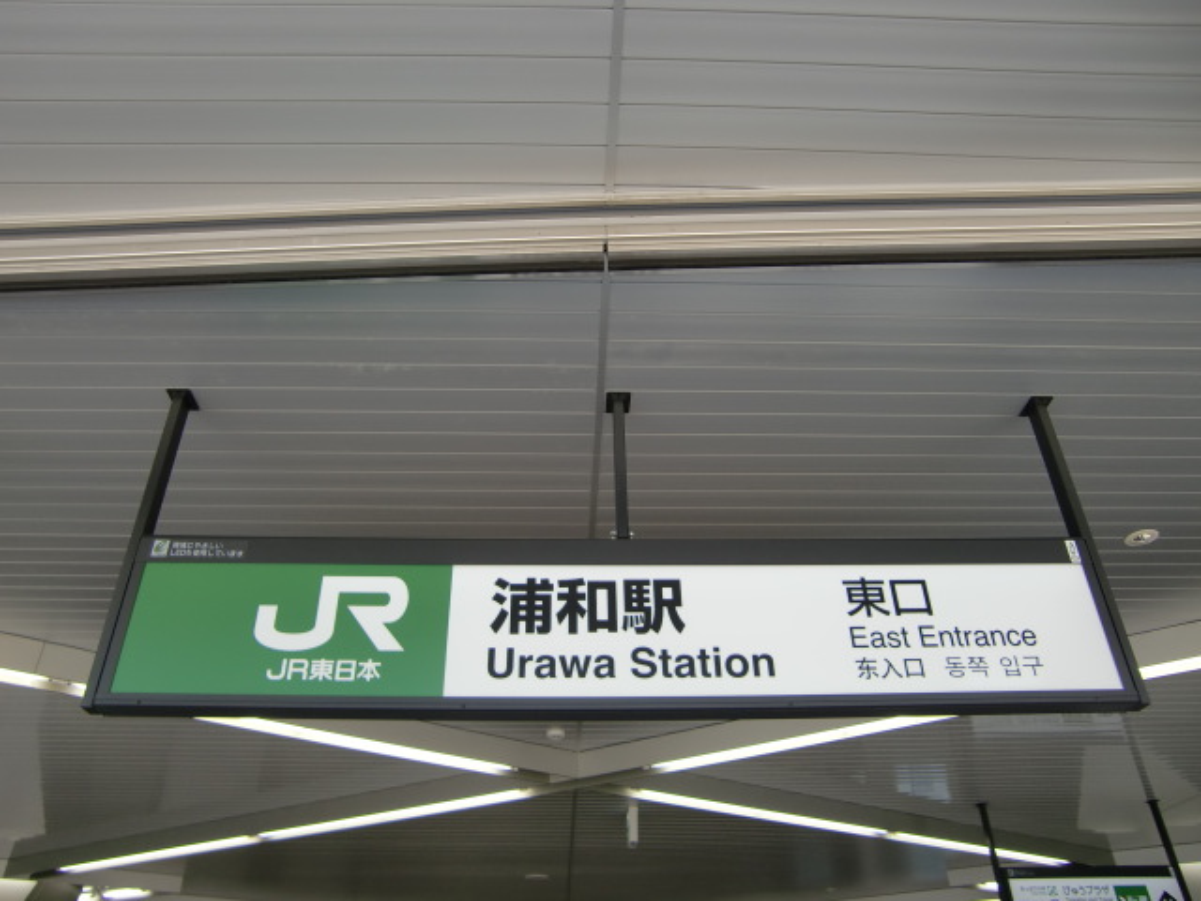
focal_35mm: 28
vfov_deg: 49.7
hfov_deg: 63.4
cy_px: 450
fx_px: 971
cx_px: 600
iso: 64
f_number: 2.6
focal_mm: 4.9
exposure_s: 1/250
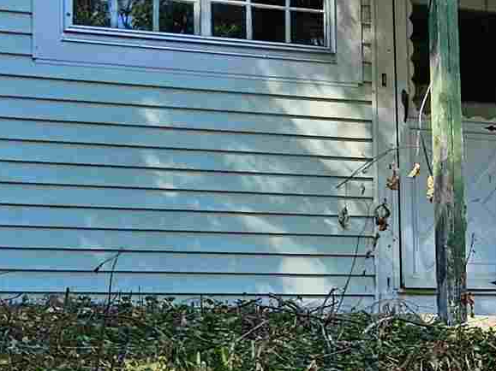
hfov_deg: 13.6
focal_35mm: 122
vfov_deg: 12.1
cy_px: 258
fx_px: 1748
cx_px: 1009
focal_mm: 6.3
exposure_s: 1/192
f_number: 1.7
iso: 10
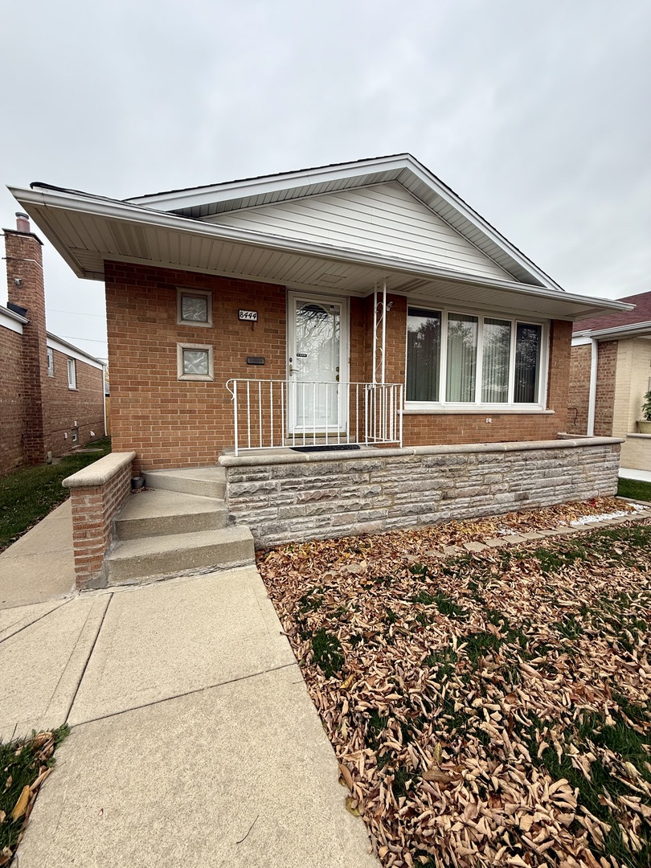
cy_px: 434
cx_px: 326
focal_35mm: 14
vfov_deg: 102.1
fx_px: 351
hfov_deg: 85.7
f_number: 2.2
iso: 50
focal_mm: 2.22
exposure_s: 1/170
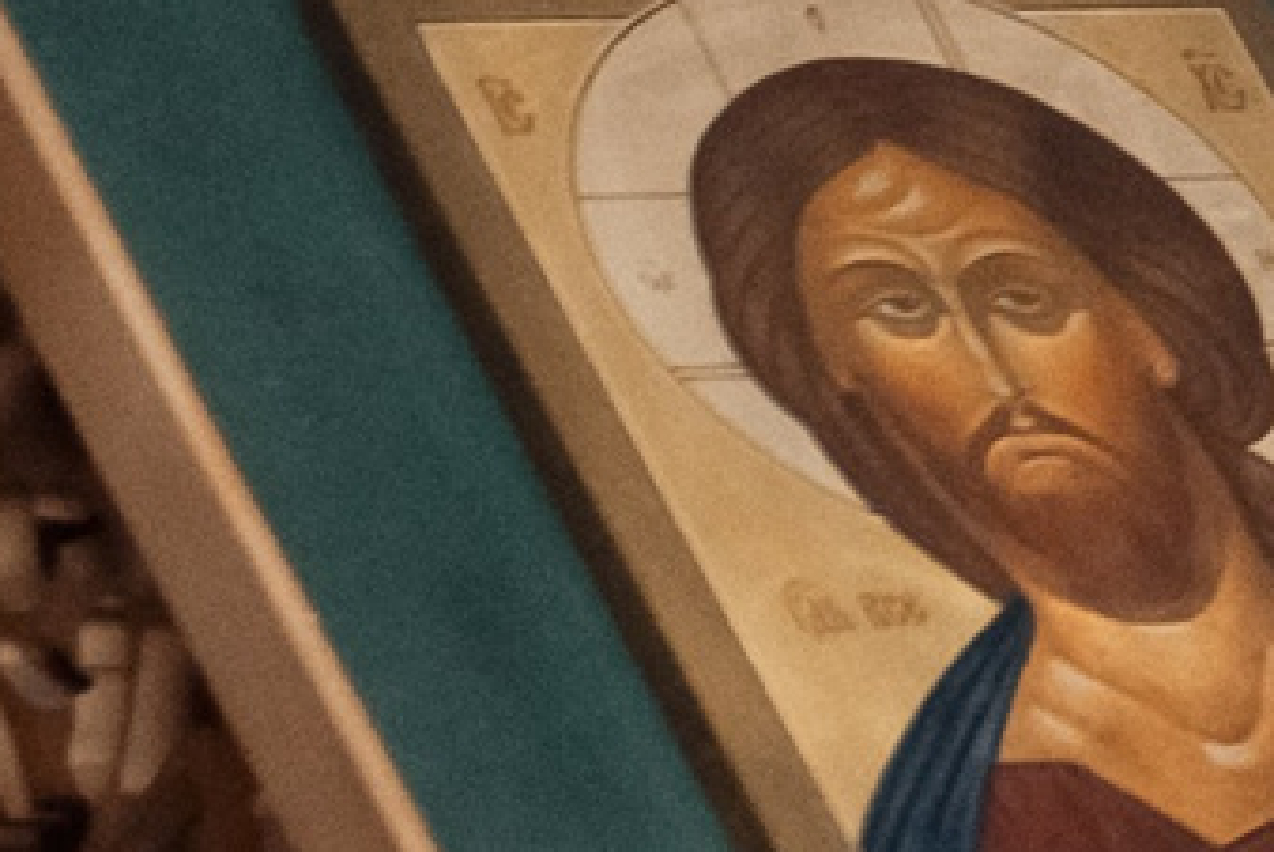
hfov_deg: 5.4
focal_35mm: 341
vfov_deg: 4.0
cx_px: 4776
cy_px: -1344
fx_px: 12078
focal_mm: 45
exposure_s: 1/250
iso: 800
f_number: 3.5
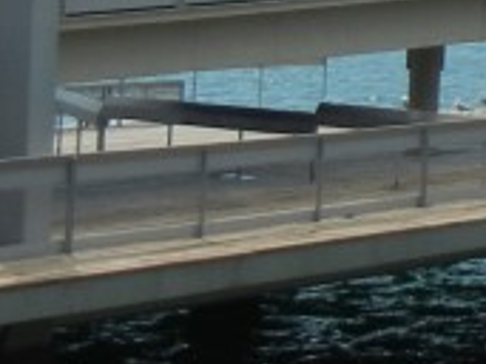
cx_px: 861
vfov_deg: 8.0
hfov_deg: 10.4
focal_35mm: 180
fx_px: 2525
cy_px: -293
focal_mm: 5.4
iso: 160
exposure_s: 1/488
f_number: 7
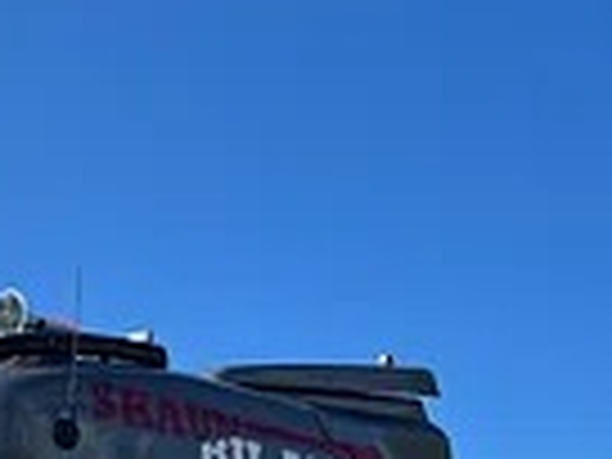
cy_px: 716
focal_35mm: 92
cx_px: 9
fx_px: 1627
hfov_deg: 20.7
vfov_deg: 14.8
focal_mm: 5.1
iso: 50
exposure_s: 1/2463
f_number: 1.6
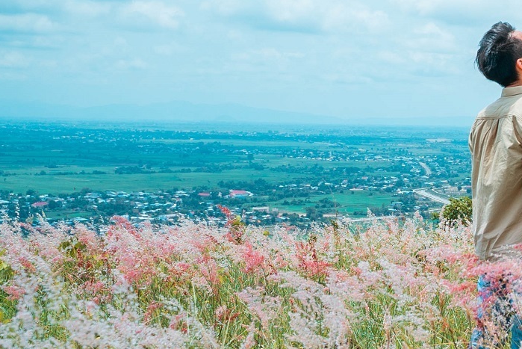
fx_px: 1190
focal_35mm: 82
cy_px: 115
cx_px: 710
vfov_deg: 16.6
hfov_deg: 21.9
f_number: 5.6
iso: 250
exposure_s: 1/1600
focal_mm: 28
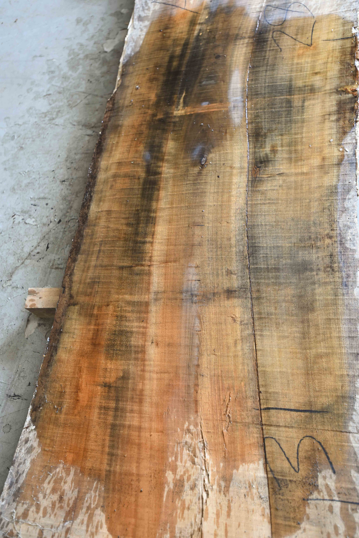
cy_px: 269
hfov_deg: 37.9
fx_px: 523
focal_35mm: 35
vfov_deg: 54.4
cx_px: 180
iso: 800
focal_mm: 35
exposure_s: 1/60
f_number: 3.2
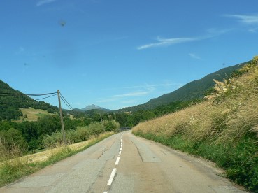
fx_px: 268
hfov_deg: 51.4
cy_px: 96
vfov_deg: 39.6
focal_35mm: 36
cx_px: 129
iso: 80
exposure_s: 1/400
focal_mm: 6
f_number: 4.5
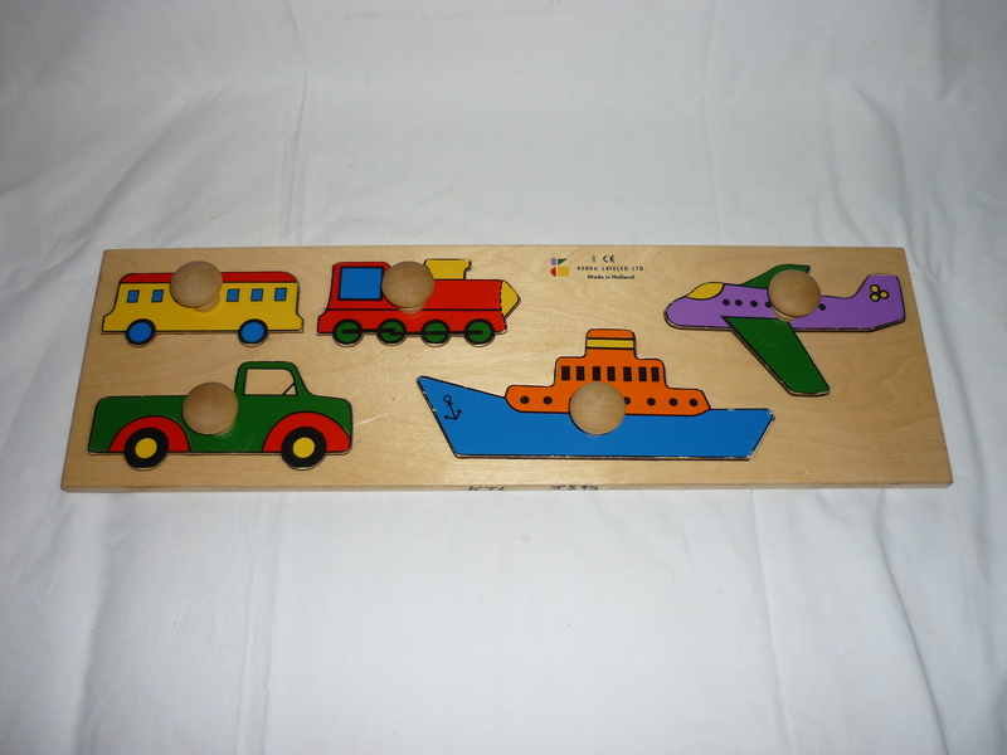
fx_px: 960
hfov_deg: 55.4
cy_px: 378
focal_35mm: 33
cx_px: 504
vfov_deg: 42.9
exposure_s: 1/30
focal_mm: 5.5
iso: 100
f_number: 2.8
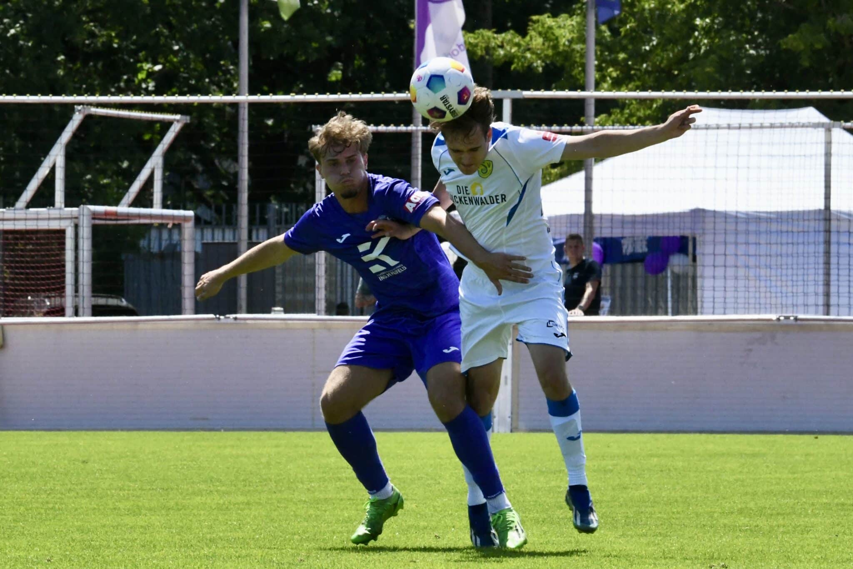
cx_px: 426
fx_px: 6160
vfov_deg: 5.3
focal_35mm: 260
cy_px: 284
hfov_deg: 7.9
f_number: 20
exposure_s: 1/1600
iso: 5000
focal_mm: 260
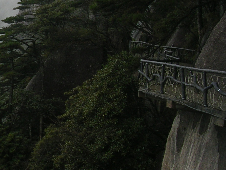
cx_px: -31
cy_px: 26
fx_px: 575
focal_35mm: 88
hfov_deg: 21.0
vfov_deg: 16.6
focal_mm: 5.8
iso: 50
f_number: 5.6
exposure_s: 1/257
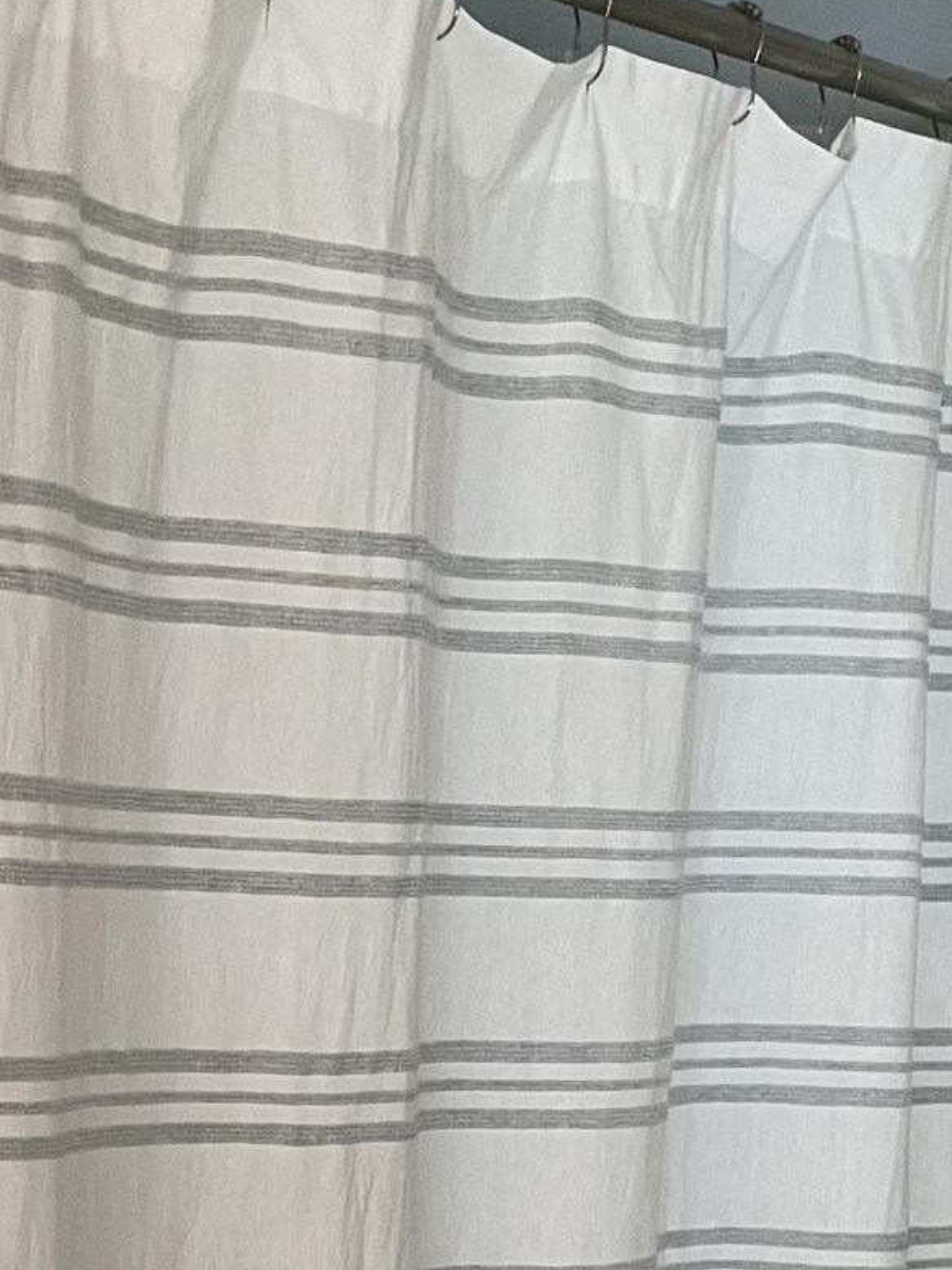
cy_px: 1518
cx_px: 379
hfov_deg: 19.1
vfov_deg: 23.2
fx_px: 2825
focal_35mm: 77
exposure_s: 1/60
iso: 400
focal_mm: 4.2
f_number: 1.6
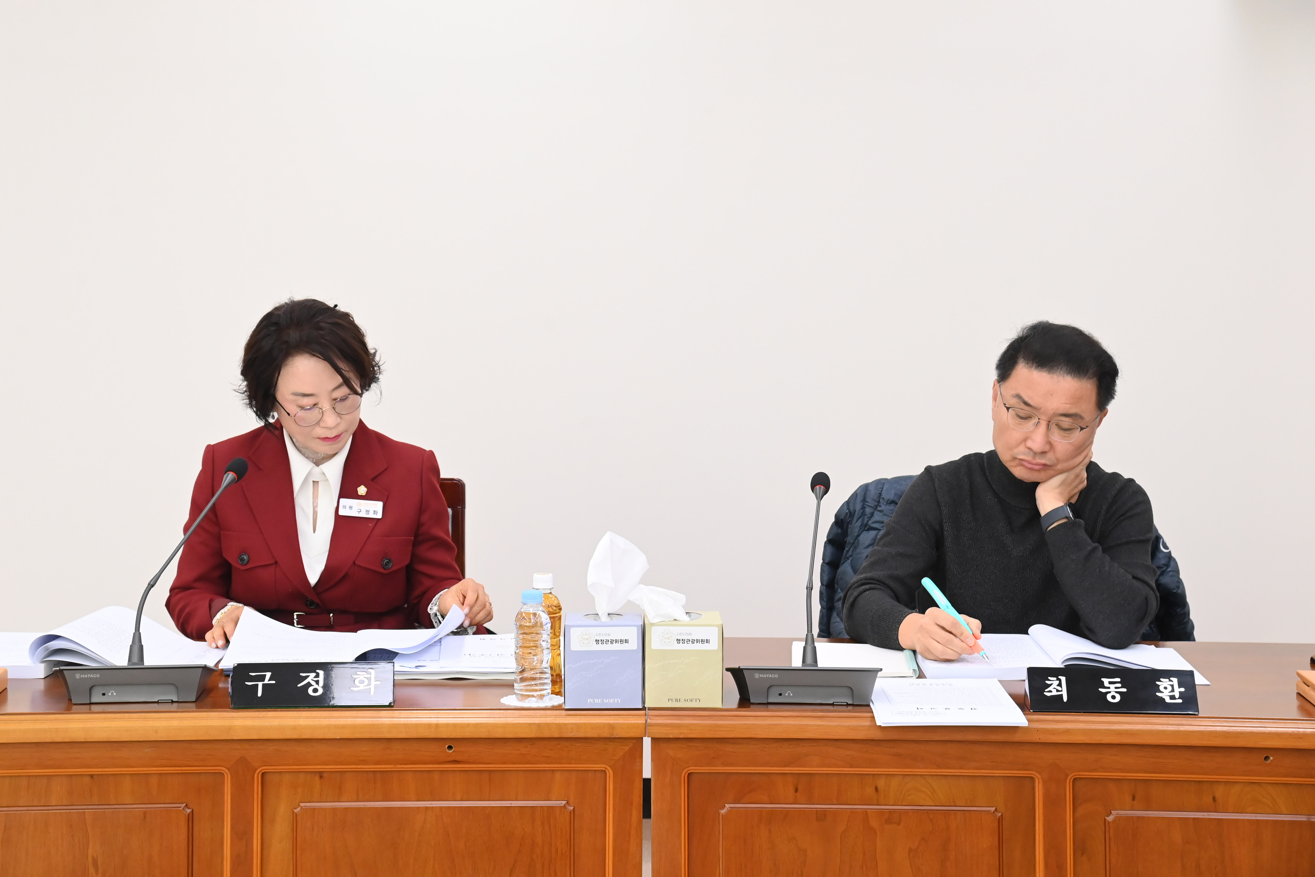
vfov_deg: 20.9
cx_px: 658
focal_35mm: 65
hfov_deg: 31.0
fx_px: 2374
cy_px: 438
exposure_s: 1/250
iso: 3200
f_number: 6.3
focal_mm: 65
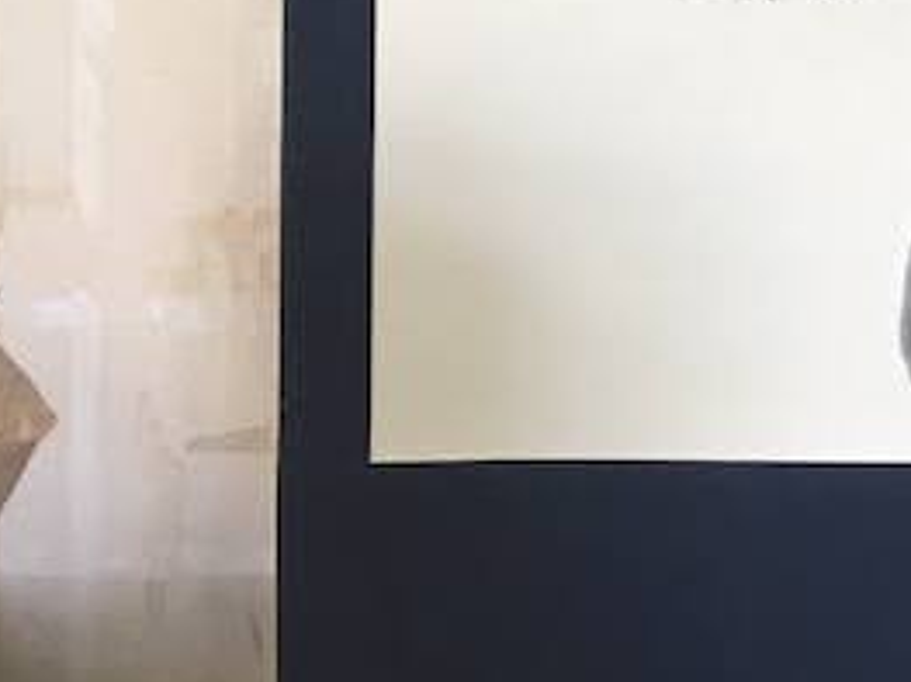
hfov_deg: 12.3
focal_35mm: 141
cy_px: -412
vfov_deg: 10.1
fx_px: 3709
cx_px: 1860
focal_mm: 4.15
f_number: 2.2
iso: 25
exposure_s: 1/15
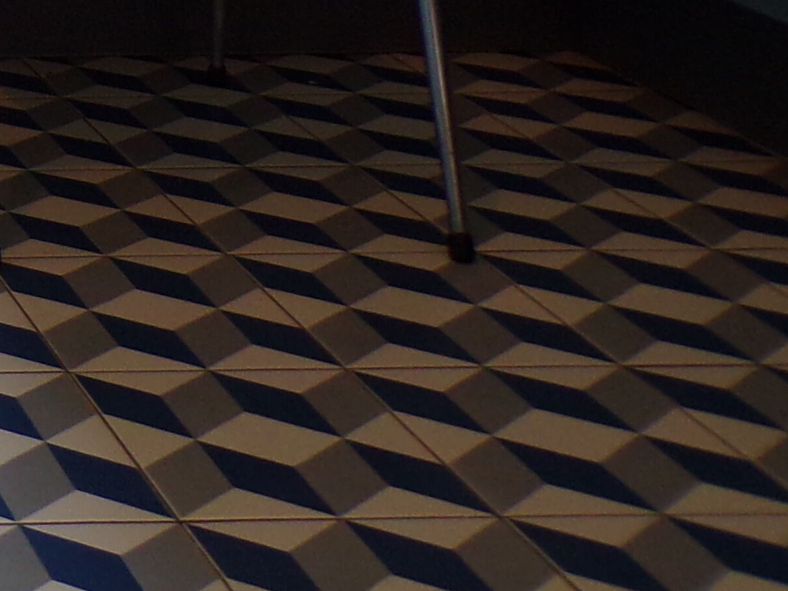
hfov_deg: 17.7
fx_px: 2095
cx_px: -579
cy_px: -465
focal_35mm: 92
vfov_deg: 14.2
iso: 127
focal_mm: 4.3
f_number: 3
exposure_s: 1/34
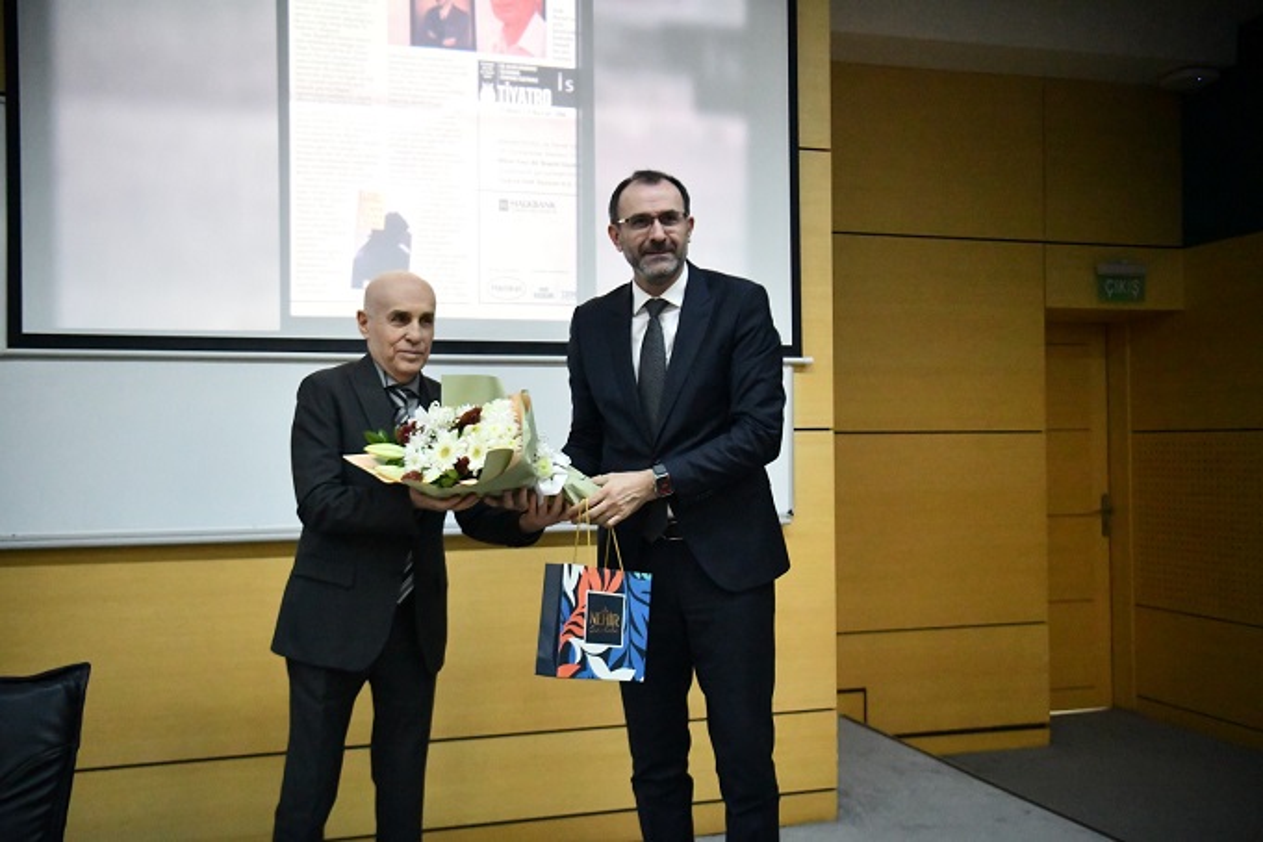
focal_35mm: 36
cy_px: 421
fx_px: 1263
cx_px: 632
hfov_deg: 53.1
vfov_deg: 36.9
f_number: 2.8
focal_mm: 36
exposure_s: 1/500
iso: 20000
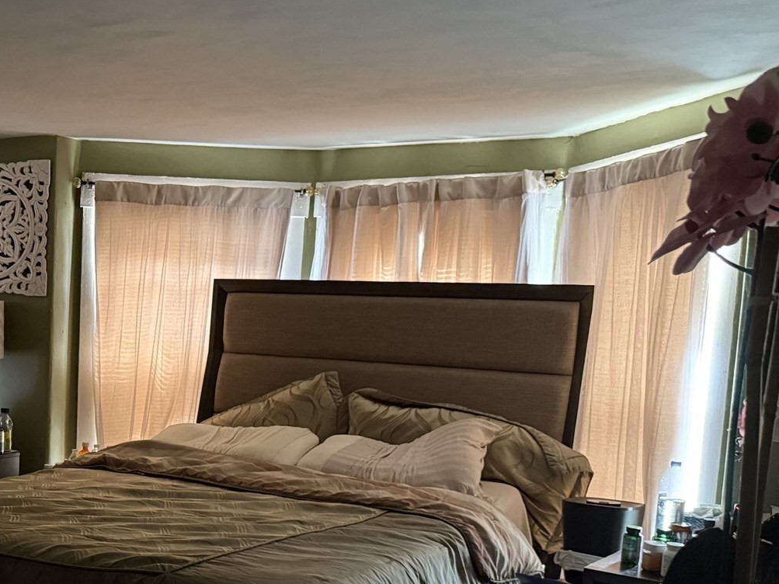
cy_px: 450
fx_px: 1103
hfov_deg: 35.4
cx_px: 9
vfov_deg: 29.1
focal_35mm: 49
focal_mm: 6.76
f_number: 1.78
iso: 800
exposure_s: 1/30
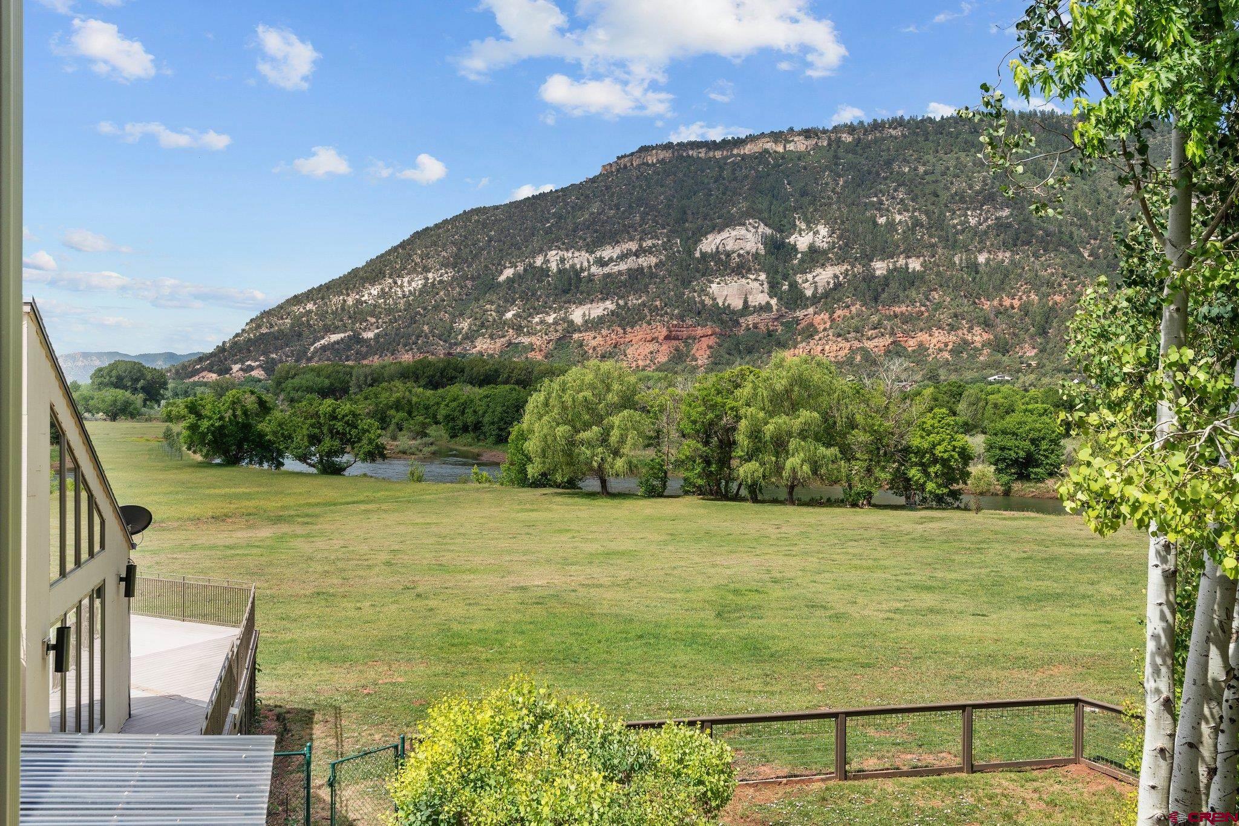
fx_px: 1050
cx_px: 620
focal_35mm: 30
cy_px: 413
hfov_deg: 61.1
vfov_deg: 43.0
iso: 400
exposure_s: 1/1000
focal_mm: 30.5
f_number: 8
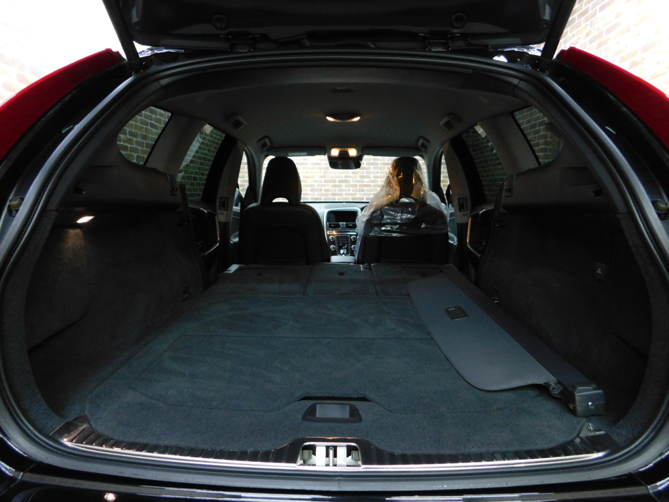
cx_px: 334
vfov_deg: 58.9
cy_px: 251
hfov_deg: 73.9
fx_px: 445
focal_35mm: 23
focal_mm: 4
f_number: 3
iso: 400
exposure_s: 1/20
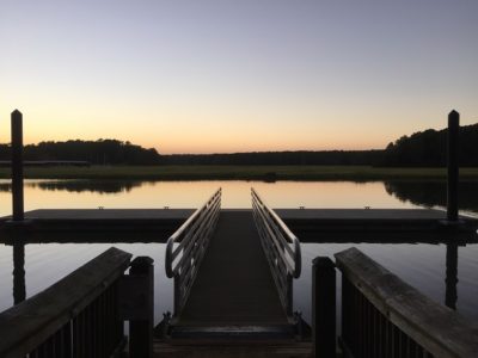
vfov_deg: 48.2
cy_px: 179
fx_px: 400
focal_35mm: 29
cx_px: 239
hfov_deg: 61.7
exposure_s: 1/120
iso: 32
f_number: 2.2
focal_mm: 4.15
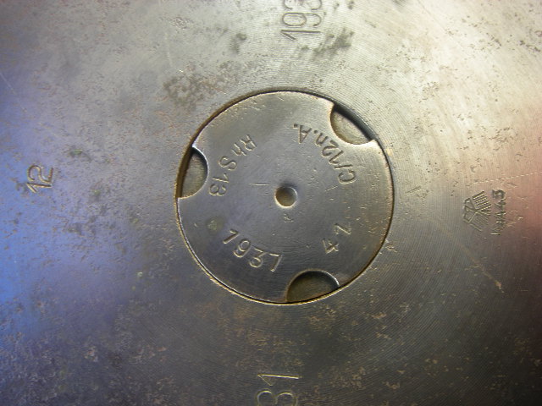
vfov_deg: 37.7
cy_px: 203
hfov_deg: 49.0
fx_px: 595
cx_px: 271
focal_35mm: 38
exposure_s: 1/50
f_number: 3.3
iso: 64
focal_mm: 6.3
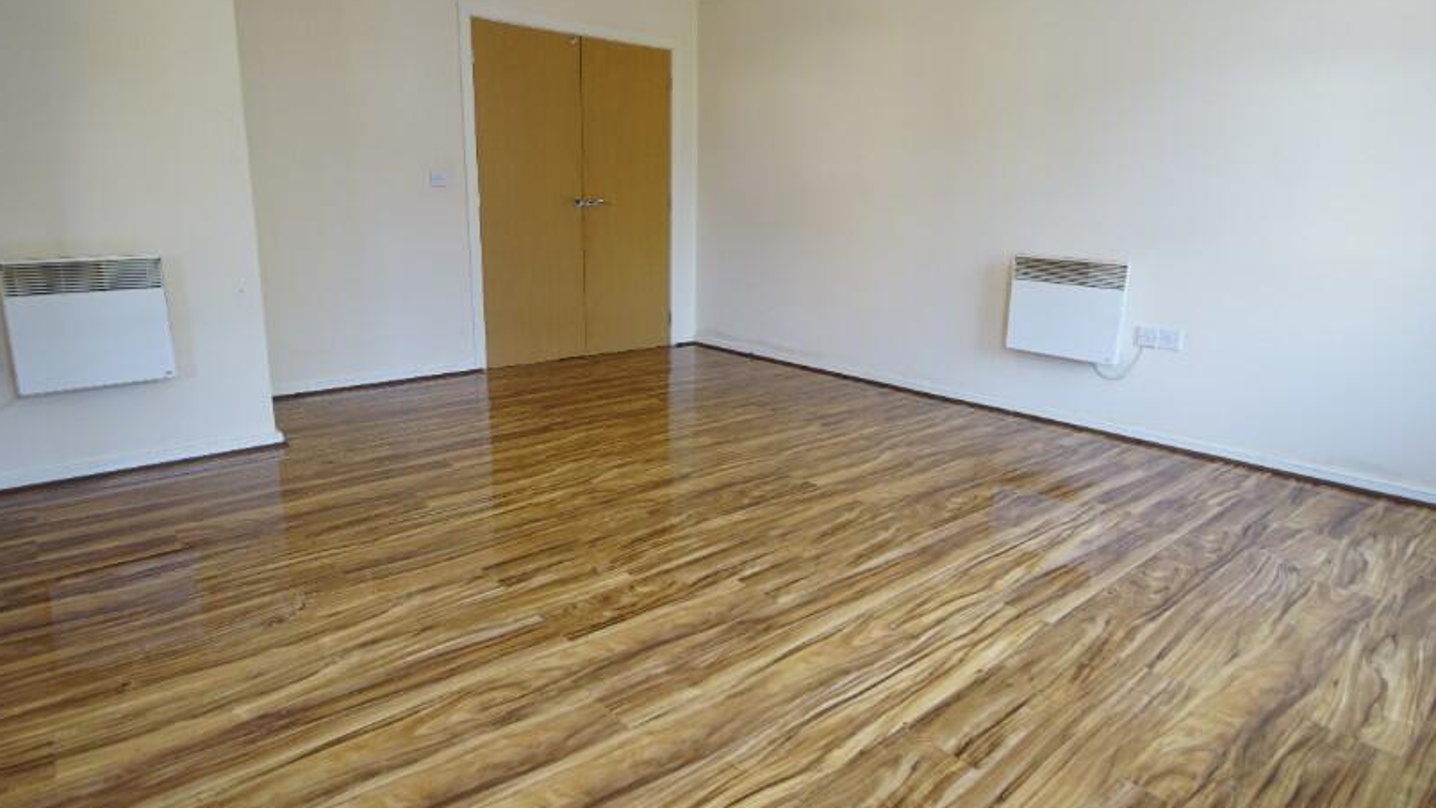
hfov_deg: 86.6
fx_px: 762
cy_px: 345
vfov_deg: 55.7
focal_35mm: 20
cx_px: 746
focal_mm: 10
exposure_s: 1/5
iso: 100
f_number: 5
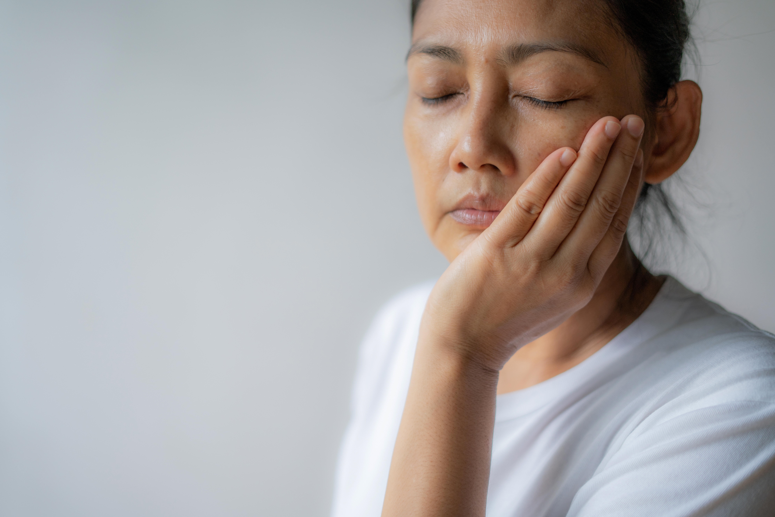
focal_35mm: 50
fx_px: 1076
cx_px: 388
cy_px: 258
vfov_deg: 27.0
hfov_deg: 39.6
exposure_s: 1/320
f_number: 1.8
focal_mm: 50
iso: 400
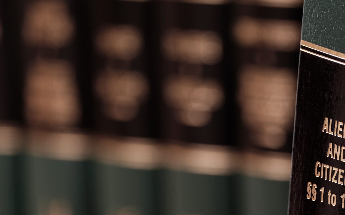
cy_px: 151
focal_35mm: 509
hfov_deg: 4.1
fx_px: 4785
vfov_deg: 2.6
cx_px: 276
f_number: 5.6
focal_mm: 200
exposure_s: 1/2.5
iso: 200
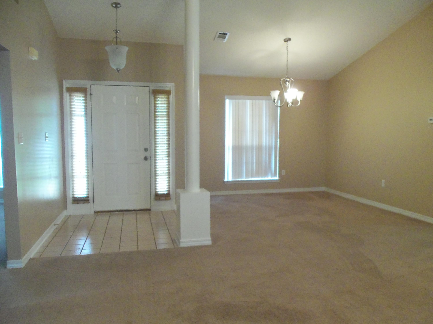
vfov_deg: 48.2
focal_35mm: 29
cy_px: 162
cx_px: 216
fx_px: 363
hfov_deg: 61.7
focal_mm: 5.2
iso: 400
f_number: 3.4
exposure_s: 1/25
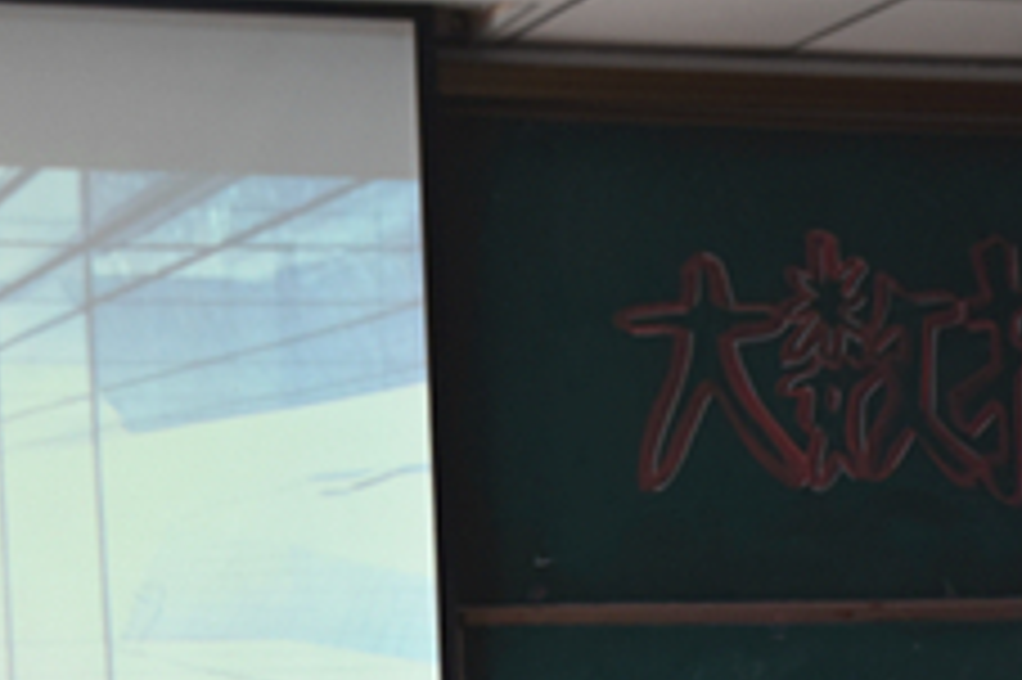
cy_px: 820
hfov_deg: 16.1
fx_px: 3603
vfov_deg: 10.6
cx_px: 392
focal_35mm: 127
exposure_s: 1/60
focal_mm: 30
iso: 400
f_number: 4
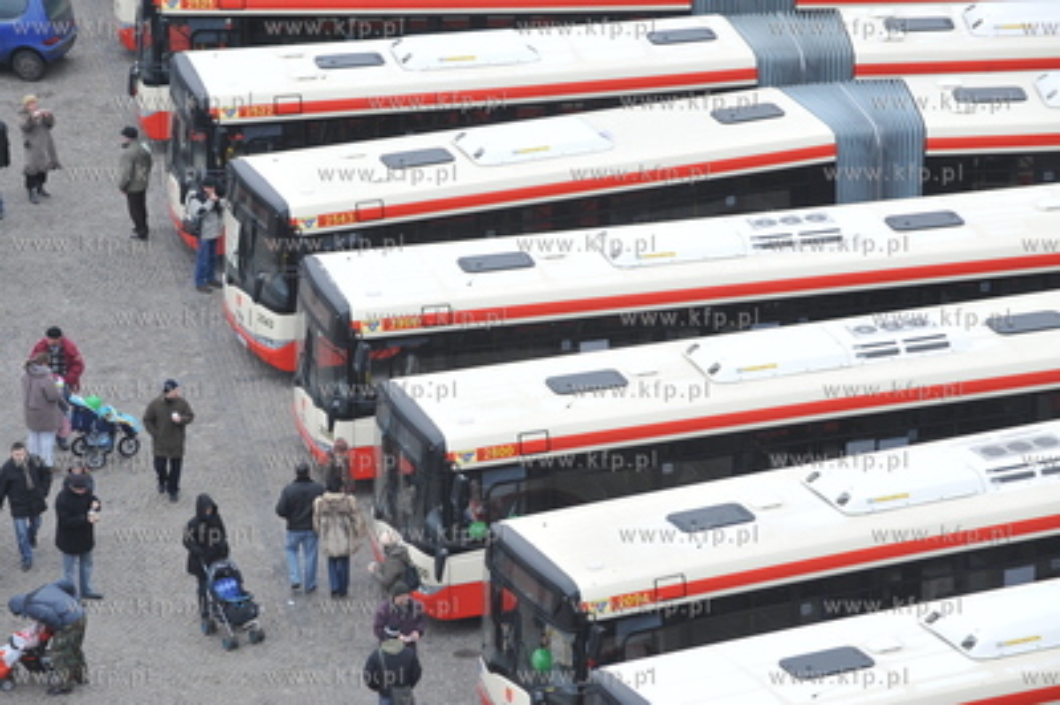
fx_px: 5884
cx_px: 530
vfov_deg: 6.9
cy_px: 352
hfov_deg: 10.3
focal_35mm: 200
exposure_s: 1/250
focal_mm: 200
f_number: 8
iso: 640
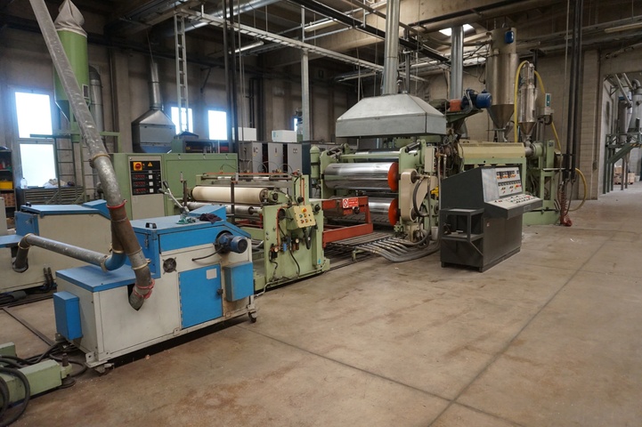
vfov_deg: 53.1
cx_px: 321
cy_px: 214
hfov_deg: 73.8
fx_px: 428
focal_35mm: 24
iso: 1600
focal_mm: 16
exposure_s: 1/160
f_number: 3.5
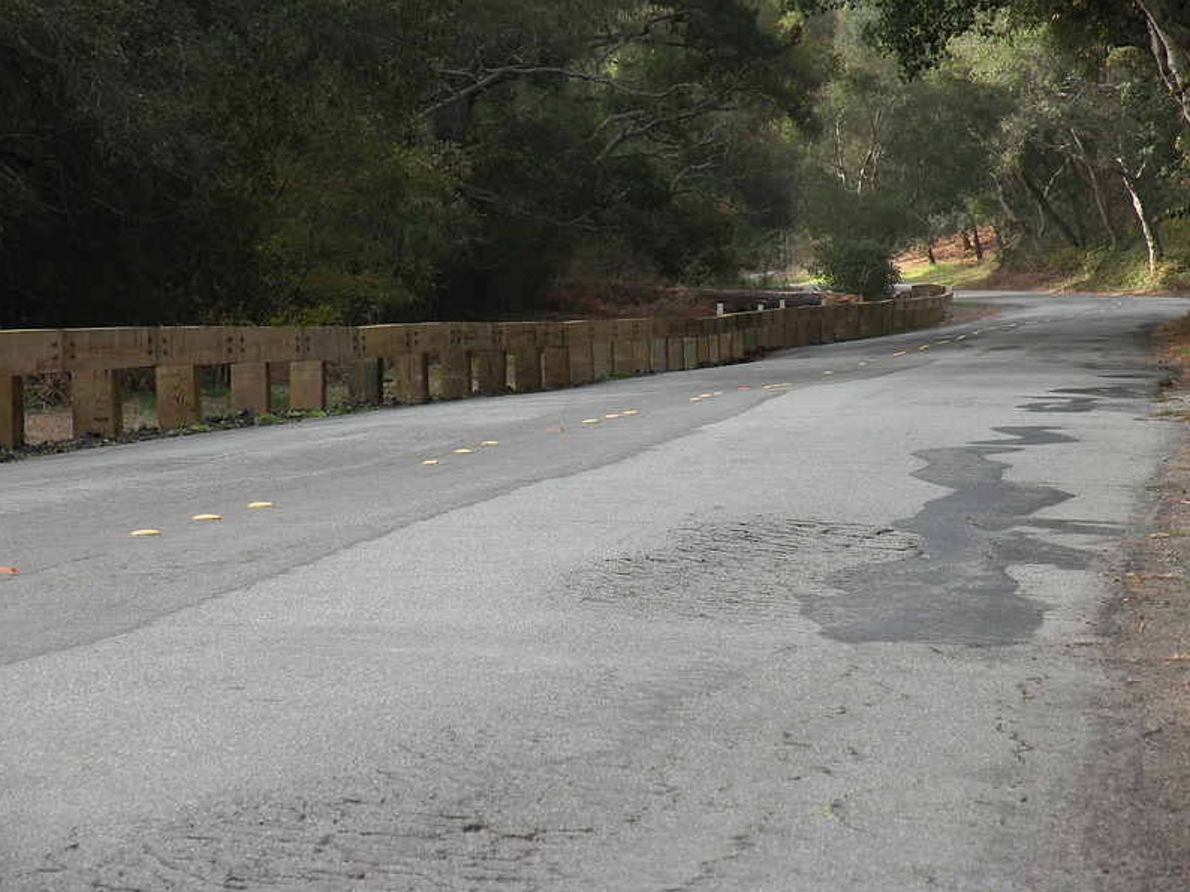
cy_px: 447
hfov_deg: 11.6
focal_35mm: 171
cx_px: 594
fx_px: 5878
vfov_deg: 8.7
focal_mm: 30.1
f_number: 4.5
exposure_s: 1/147
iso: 64
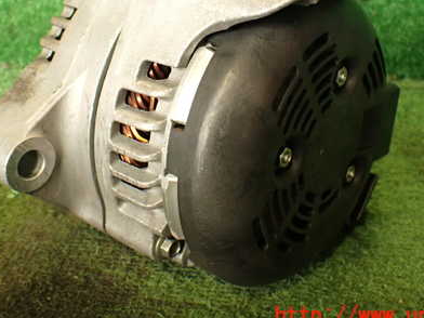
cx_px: 195
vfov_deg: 29.3
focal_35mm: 49
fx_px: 600
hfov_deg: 38.9
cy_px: 87
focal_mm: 5.79
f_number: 2.4
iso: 250
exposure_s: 1/30
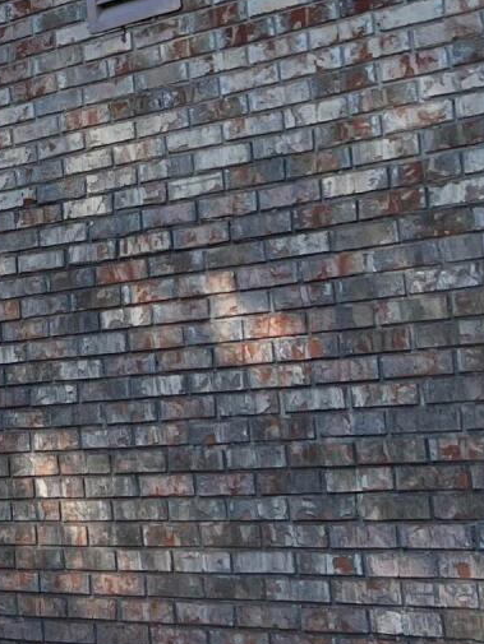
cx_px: -386
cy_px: 37
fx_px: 1919
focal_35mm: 103
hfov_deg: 13.0
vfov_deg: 18.7
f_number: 1.5
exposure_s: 1/1412
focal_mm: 5.7
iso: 50
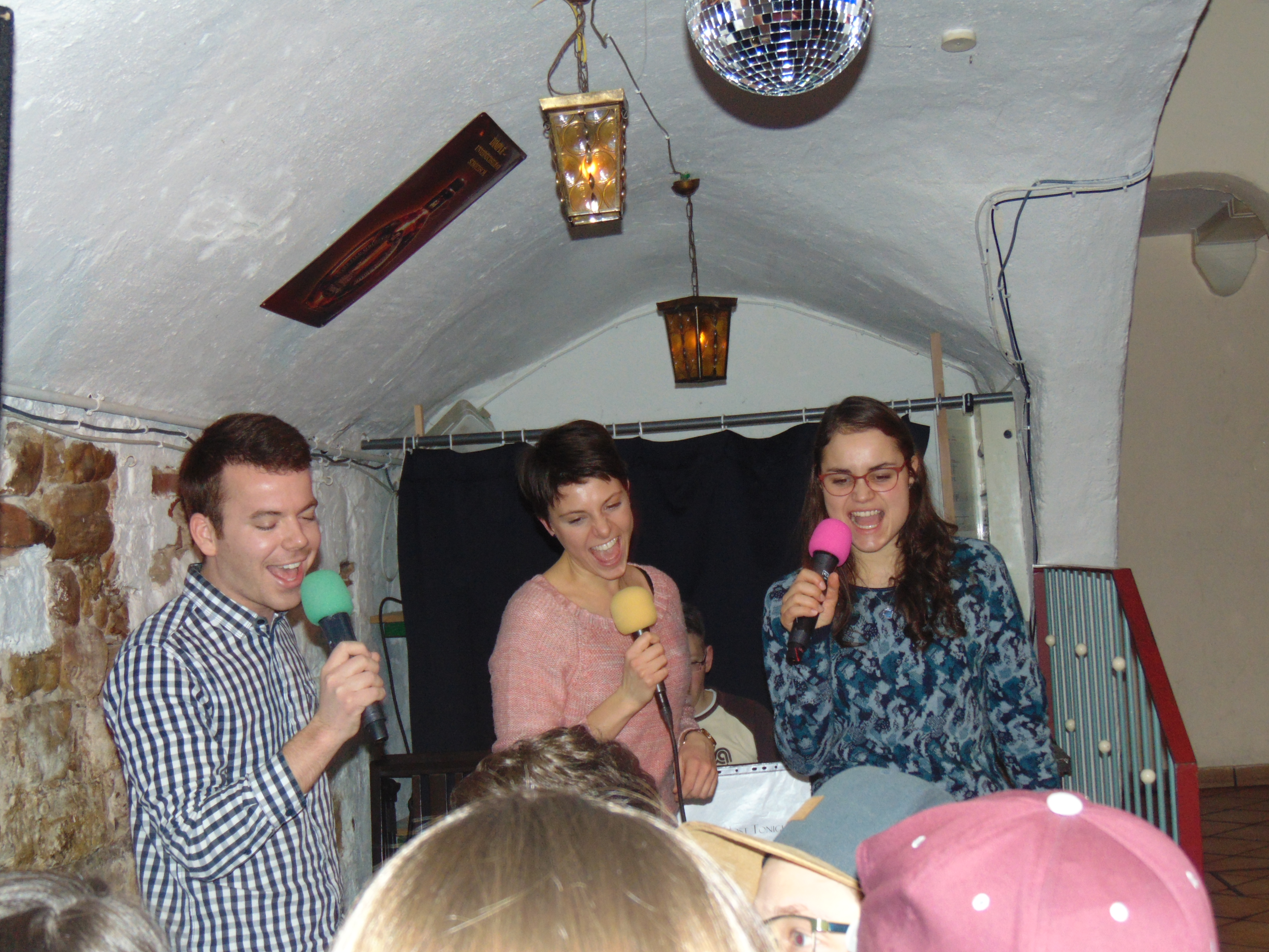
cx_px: 626
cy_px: 483
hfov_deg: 37.5
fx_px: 1870
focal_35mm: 51
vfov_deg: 28.6
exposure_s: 1/8
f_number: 3.5
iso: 250
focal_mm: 9
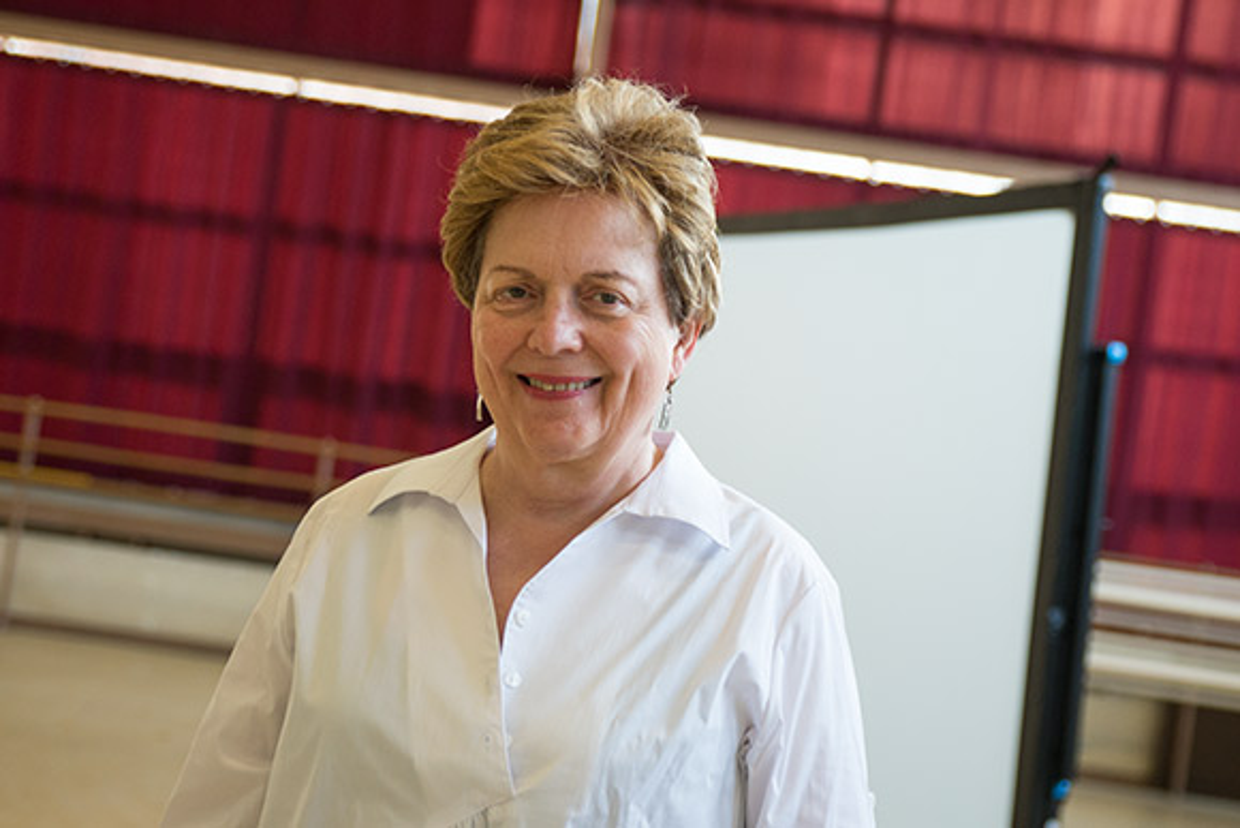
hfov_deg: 42.7
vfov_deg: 29.3
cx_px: 620
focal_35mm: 46
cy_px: 414
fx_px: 1585
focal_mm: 46
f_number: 2.8
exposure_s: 1/350
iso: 1400
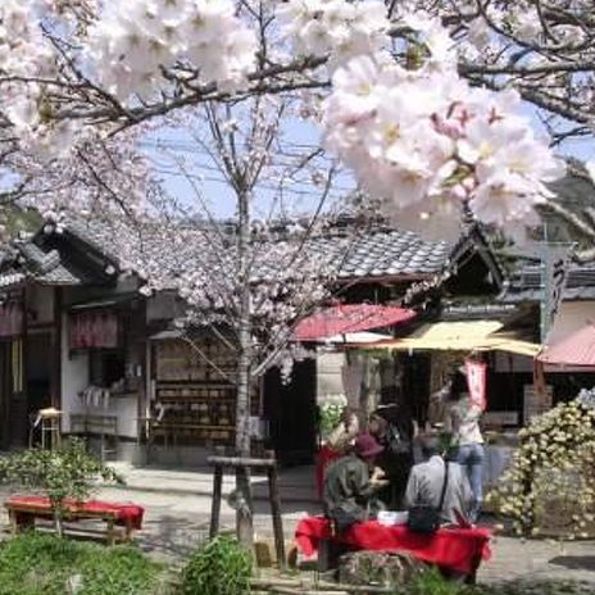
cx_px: 191
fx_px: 914
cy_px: 287
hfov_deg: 35.7
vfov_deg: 36.1
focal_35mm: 47
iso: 100
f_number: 5.6
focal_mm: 5.8
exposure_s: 1/249
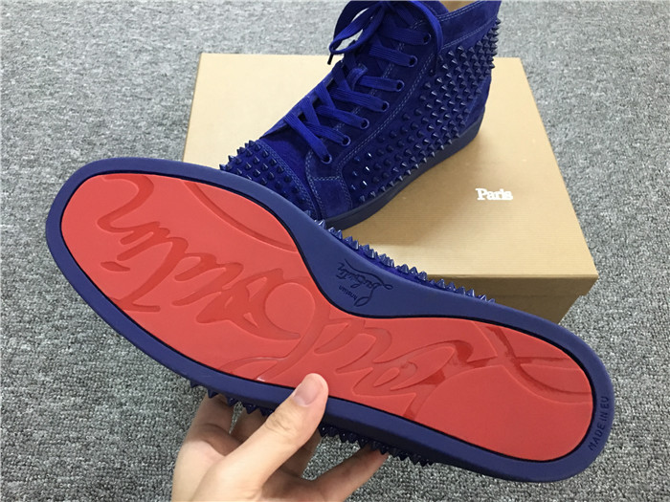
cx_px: 335
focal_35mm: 29
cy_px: 251
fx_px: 561
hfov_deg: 61.7
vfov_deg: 48.2
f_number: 2.2
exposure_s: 1/17
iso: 250
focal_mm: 4.15
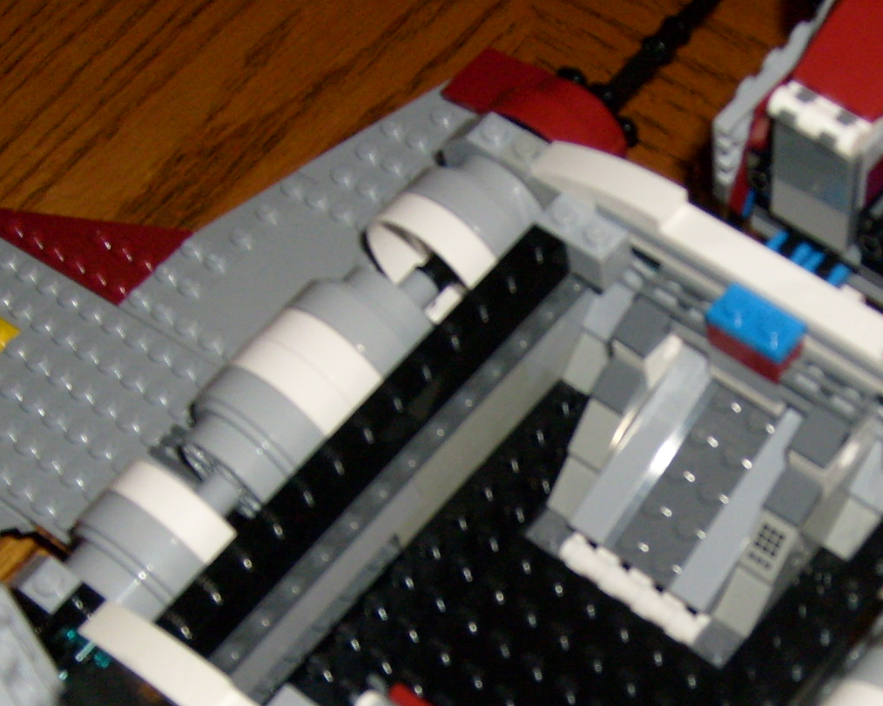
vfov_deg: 21.5
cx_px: 660
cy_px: 668
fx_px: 1803
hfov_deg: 27.2
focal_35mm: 69
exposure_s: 1/45
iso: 100
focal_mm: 5.8
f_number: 2.8
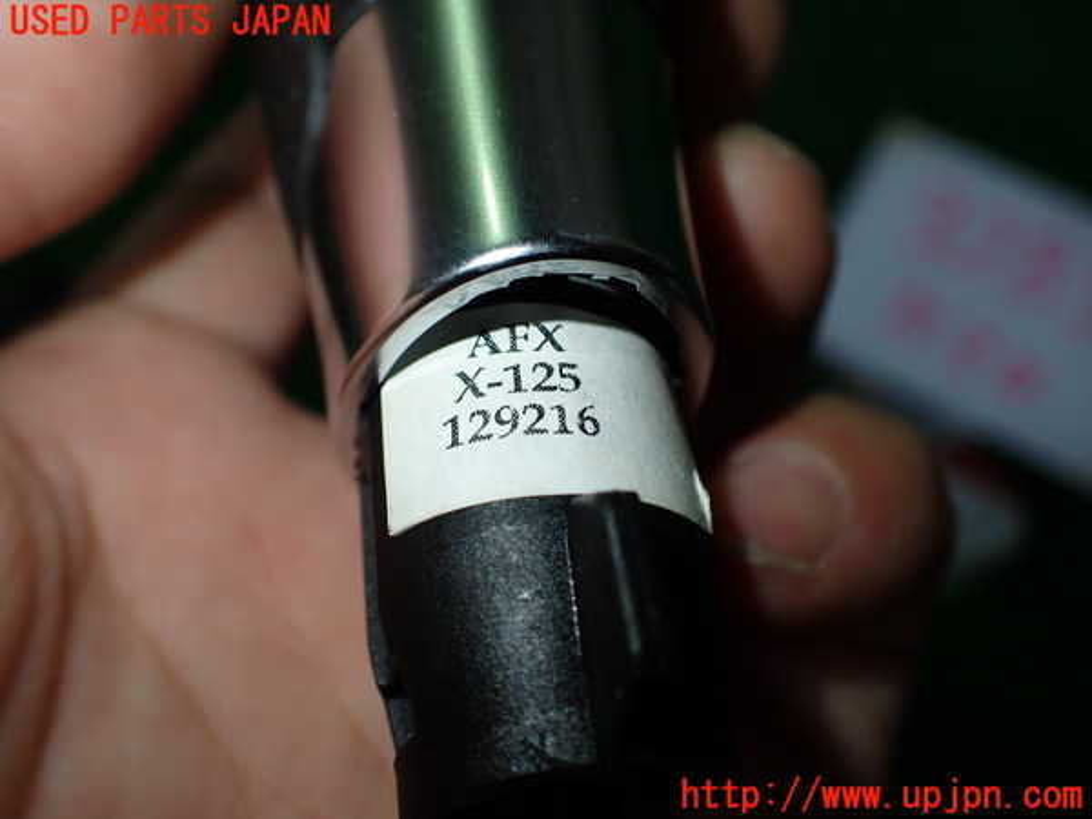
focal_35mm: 30
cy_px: 410
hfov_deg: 60.0
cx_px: 546
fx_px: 946
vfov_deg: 46.8
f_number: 2.3
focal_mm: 5.4
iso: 100
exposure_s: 1/125
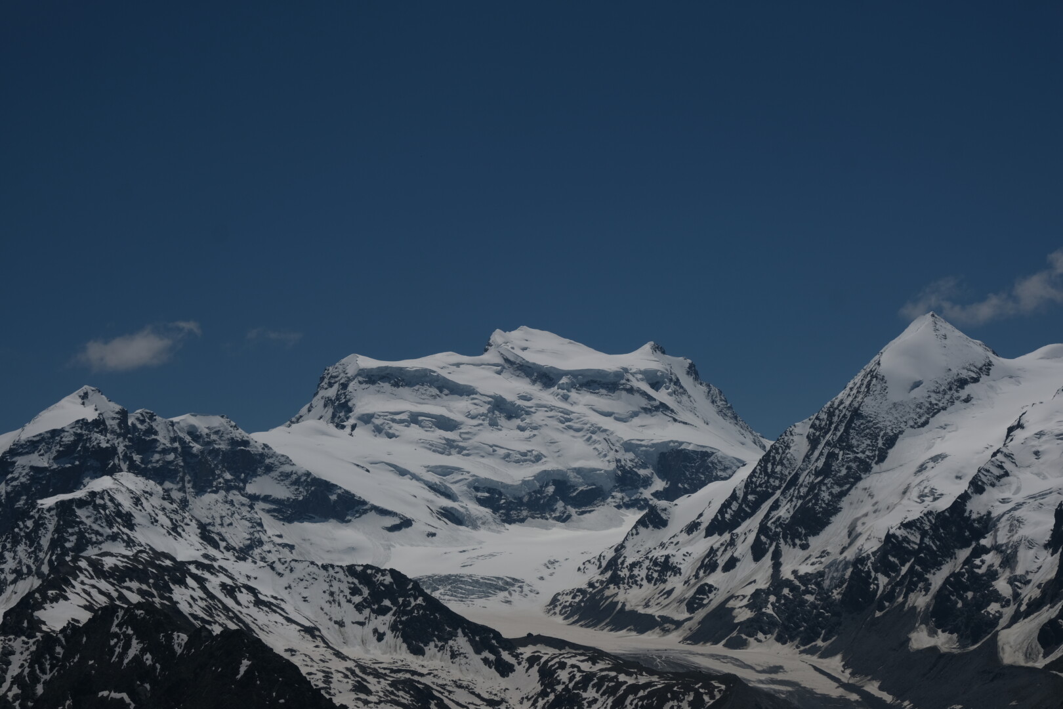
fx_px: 2333
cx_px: 532
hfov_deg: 25.7
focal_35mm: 79
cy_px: 354
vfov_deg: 17.3
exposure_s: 1/800
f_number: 10
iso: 80
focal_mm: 52.7
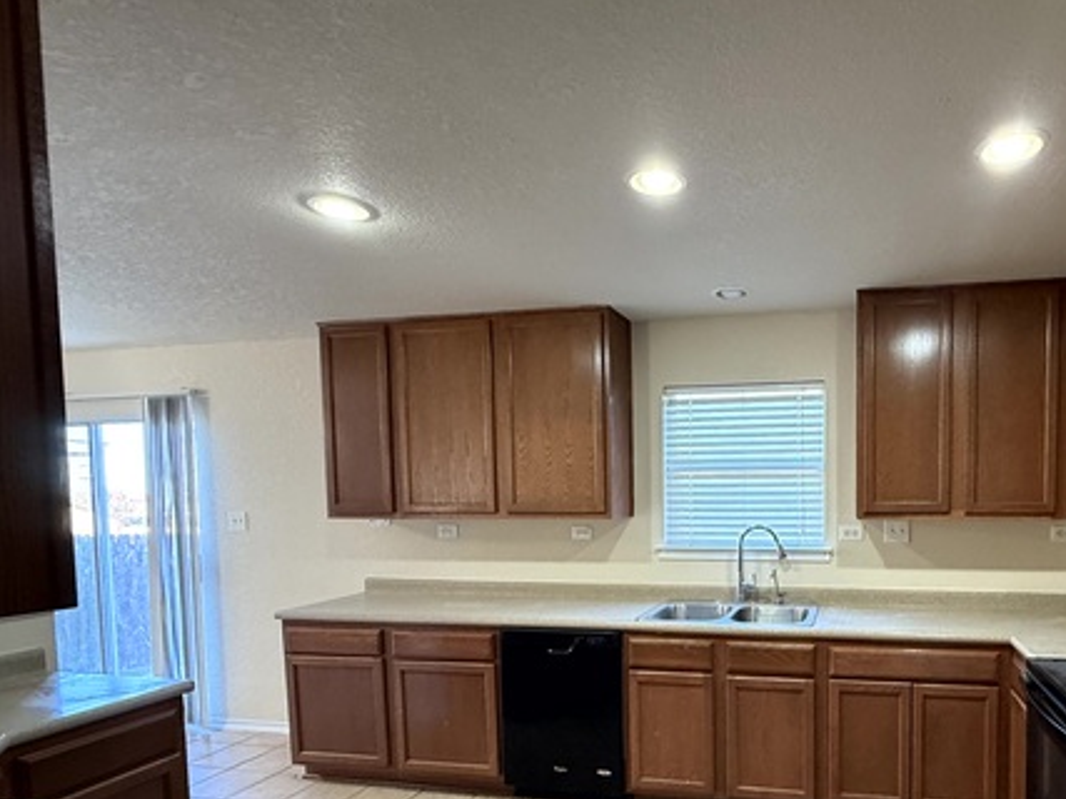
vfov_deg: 61.9
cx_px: 754
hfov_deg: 75.2
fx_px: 647
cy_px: 529
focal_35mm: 21
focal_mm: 2.22
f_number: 2.2
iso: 400
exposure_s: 1/60
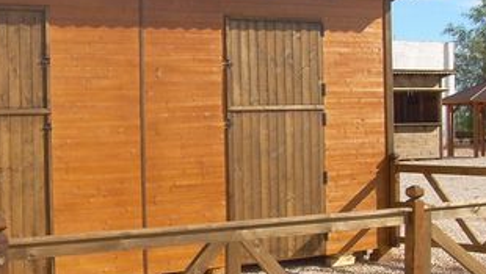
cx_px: 124
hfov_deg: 26.2
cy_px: 132
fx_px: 1032
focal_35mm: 80
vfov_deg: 15.1
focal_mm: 6.3
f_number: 4.6
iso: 50
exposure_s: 1/458
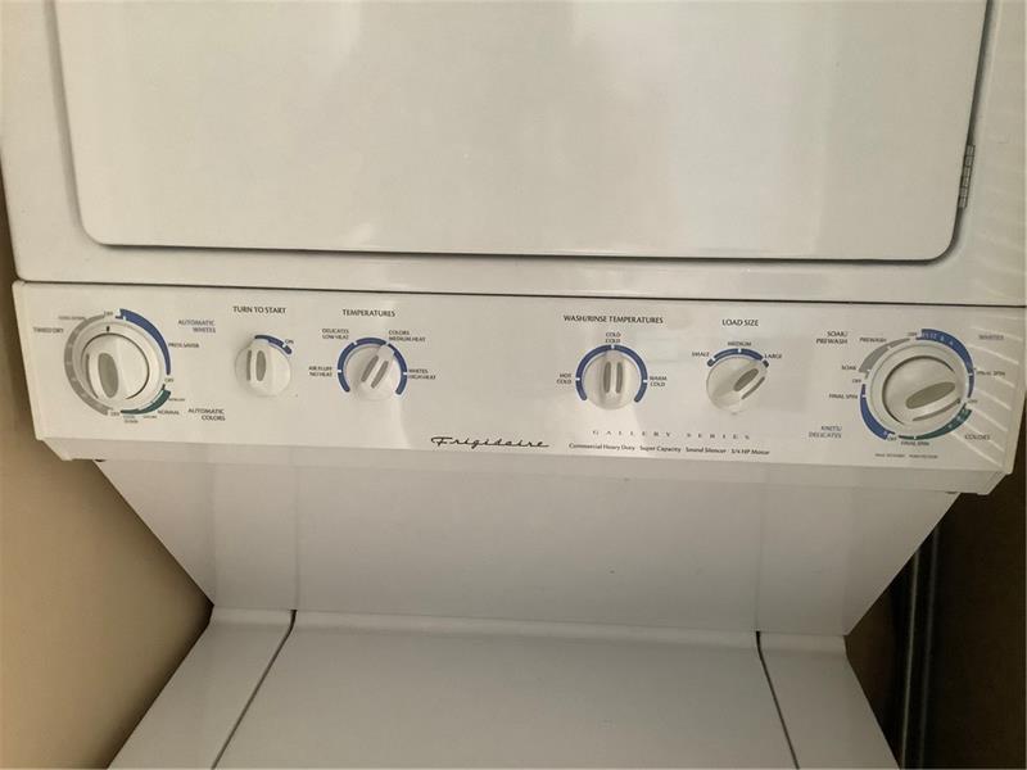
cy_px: 385
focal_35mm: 31
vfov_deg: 45.4
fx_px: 920
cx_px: 514
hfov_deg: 58.4
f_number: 2.4
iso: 400
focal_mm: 3.3
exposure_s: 1/60
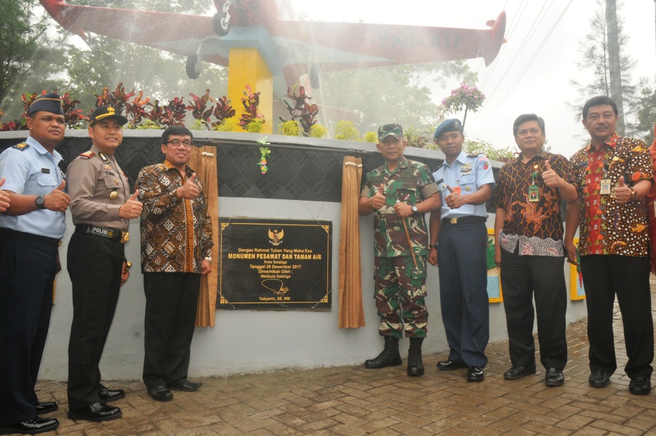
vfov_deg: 43.5
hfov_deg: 62.0
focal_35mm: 30
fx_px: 546
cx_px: 328
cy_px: 218
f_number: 14
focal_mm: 20
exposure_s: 1/100
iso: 400
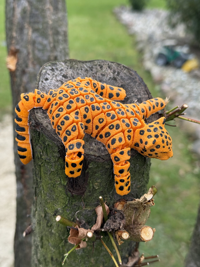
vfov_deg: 39.7
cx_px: 100
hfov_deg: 30.3
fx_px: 370
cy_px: 134
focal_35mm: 48
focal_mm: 6.76
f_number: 1.78
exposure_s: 1/875
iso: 64
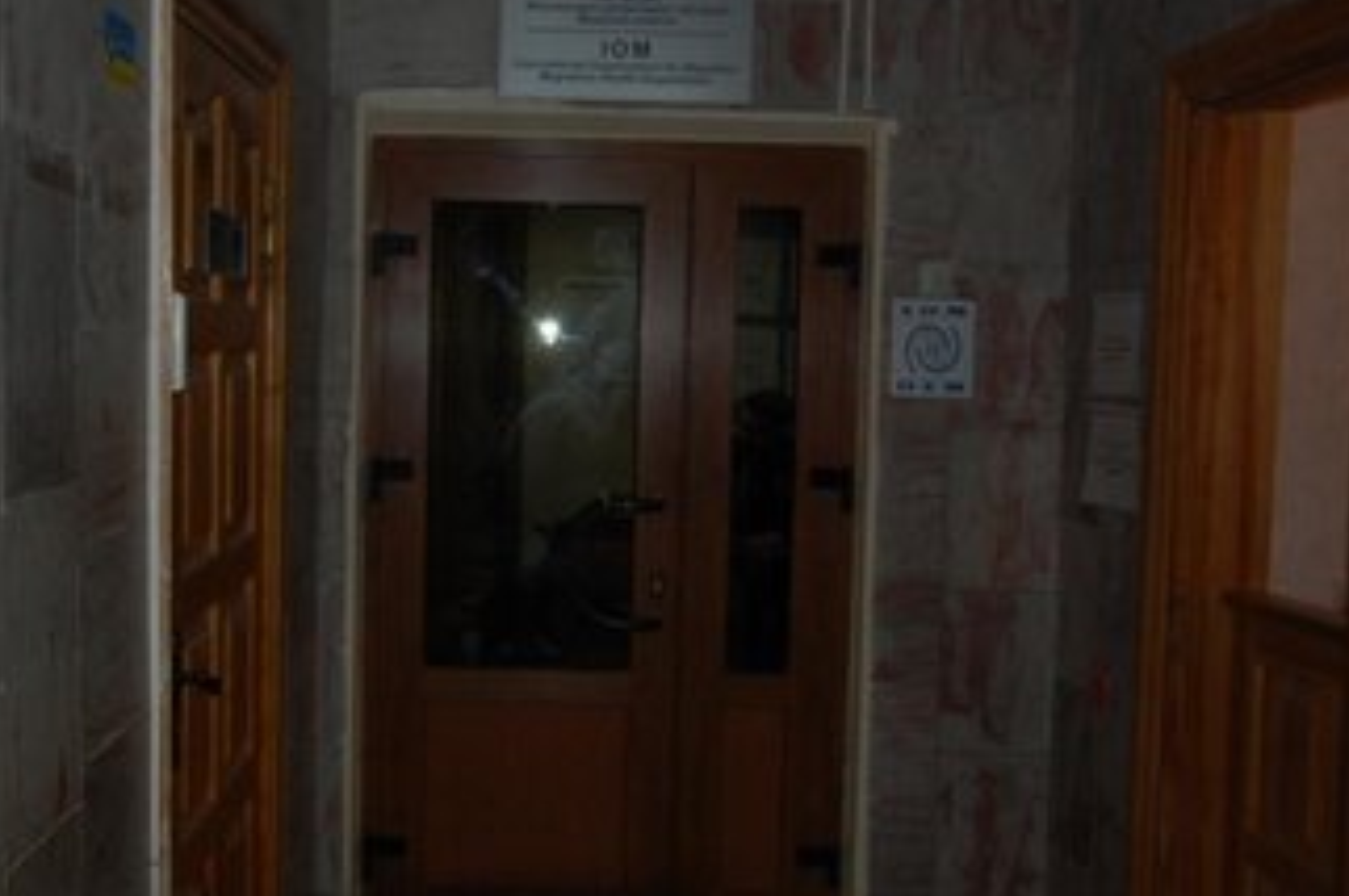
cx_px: 528
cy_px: 452
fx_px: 1535
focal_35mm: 41
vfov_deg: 32.6
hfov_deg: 47.1
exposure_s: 1/60
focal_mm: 22
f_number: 3.8
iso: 400
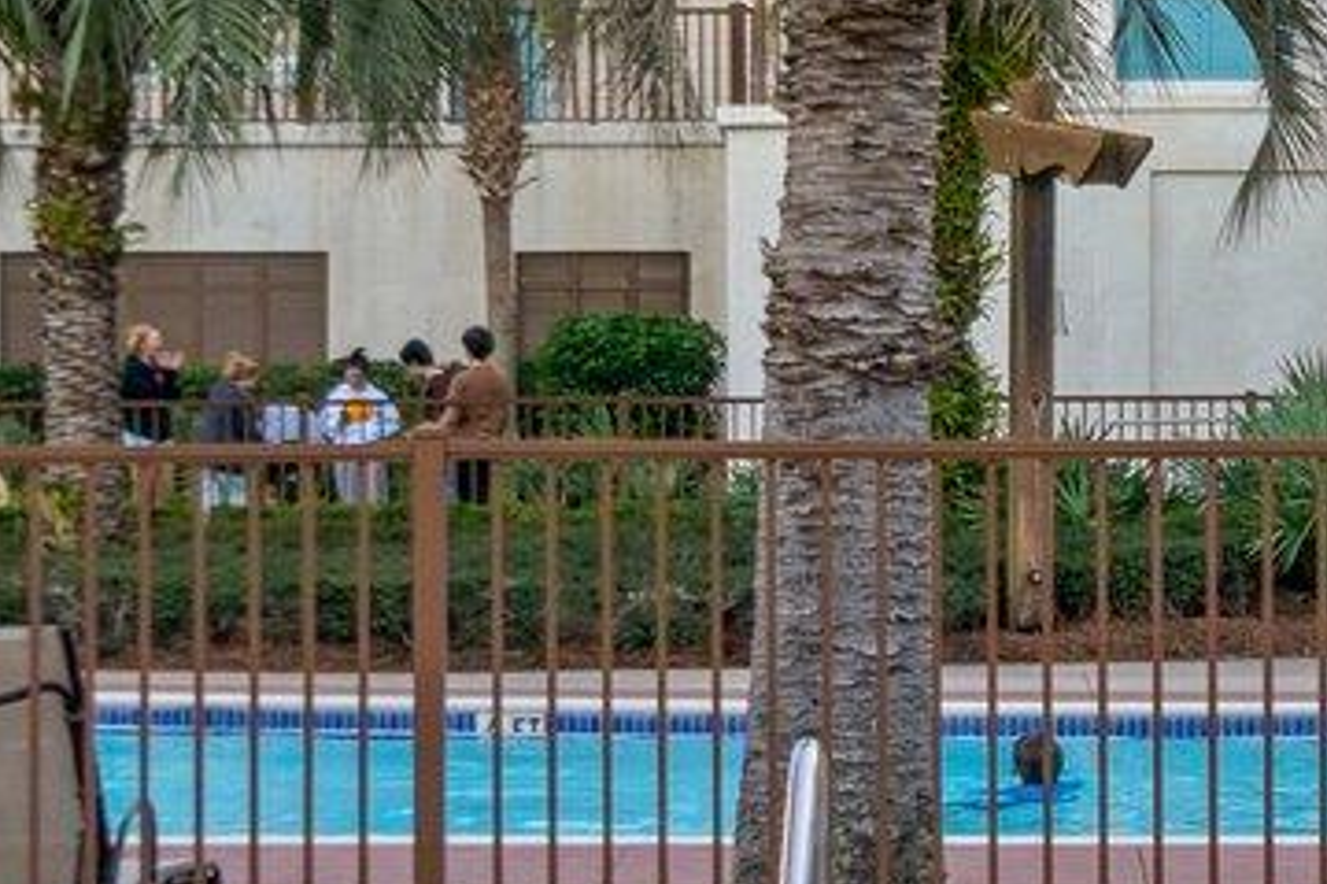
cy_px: 320
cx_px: 821
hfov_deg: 13.3
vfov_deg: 8.9
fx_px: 5674
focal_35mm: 154
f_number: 4
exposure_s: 1/30
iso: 100
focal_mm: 18
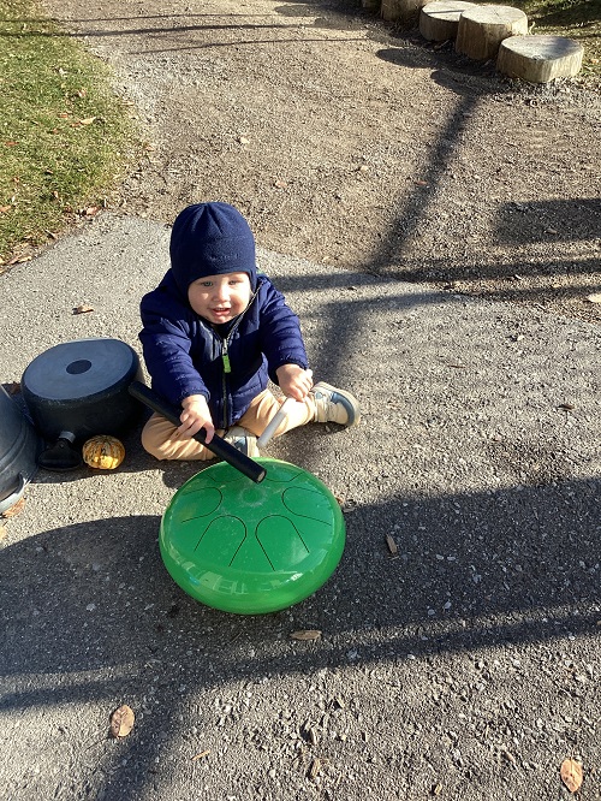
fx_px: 717
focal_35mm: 31
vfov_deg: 58.3
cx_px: 300
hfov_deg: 45.5
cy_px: 400
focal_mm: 3.3
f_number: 2.4
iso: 25
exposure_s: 1/522
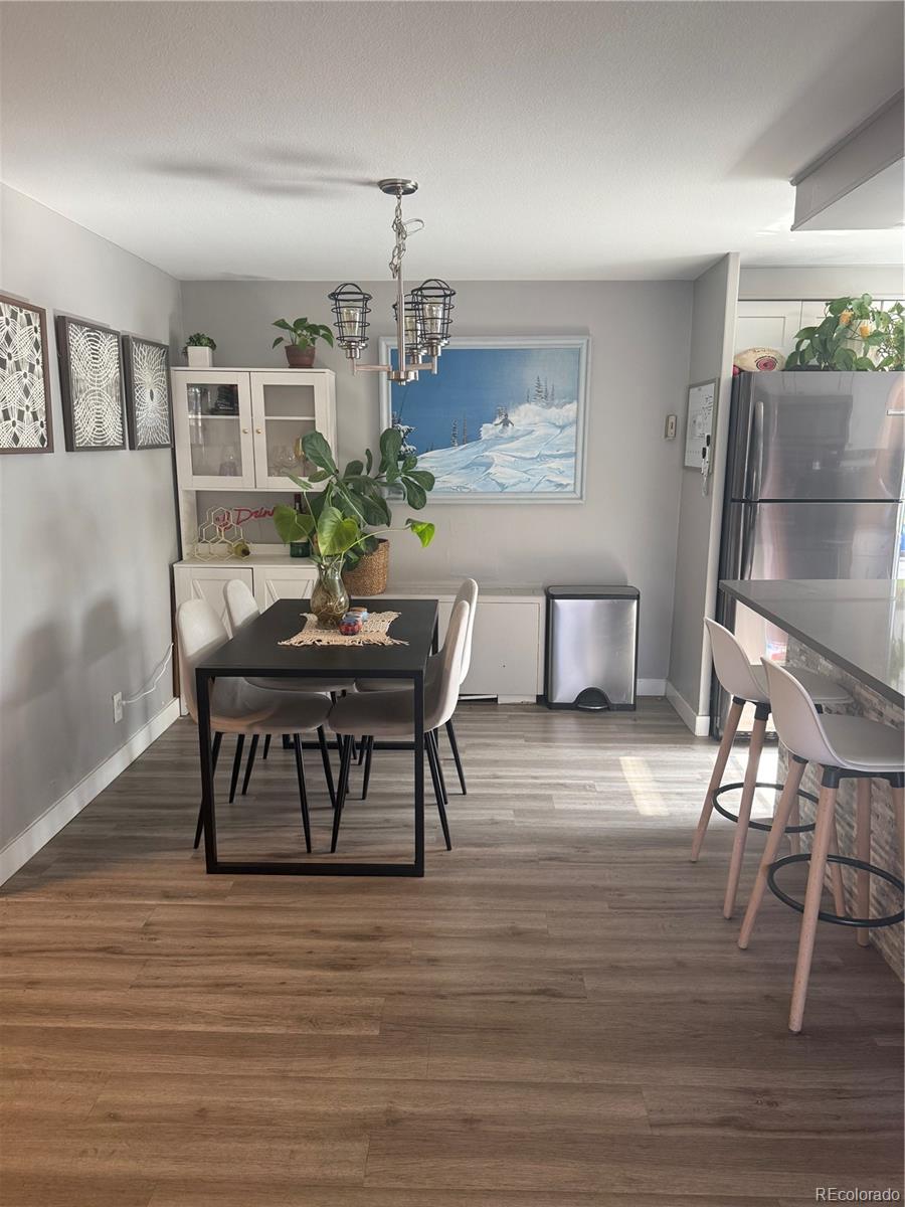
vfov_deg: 71.6
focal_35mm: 24
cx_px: 452
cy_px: 604
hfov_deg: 56.8
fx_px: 837
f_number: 1.78
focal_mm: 6.76
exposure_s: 1/120
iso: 200
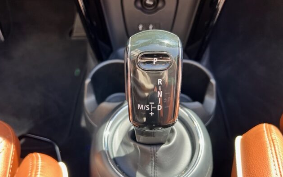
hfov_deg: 66.5
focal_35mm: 28
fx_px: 216
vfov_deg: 44.3
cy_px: 107
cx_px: 141
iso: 32
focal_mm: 5.7
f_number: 1.5
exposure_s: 1/145
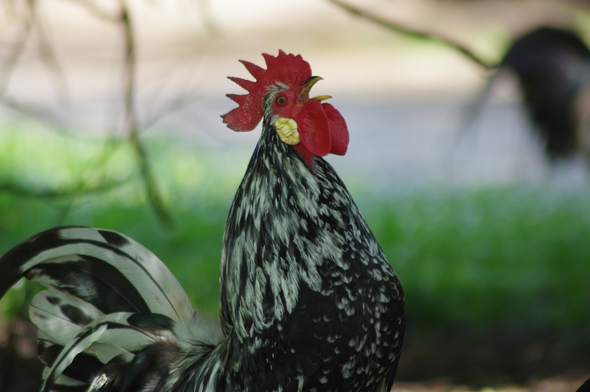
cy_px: 196
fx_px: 7367
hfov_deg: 4.6
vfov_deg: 3.0
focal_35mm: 450
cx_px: 295
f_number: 5.6
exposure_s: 1/400
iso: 800
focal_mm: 300
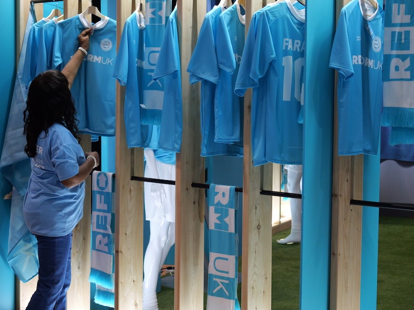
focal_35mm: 80
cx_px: 204
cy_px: 137
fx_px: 957
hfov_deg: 24.4
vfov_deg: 18.4
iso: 1600
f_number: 2.8
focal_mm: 35
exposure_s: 1/80
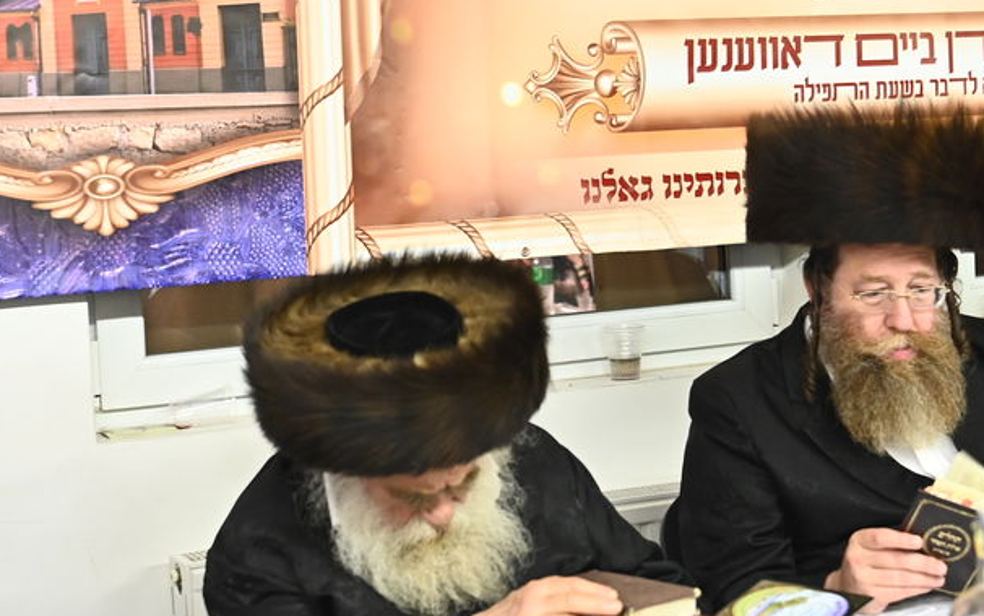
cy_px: 228
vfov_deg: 16.3
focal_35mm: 80
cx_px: 492
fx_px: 2146
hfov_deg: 25.8
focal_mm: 34
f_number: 2.8
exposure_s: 1/100
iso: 2000
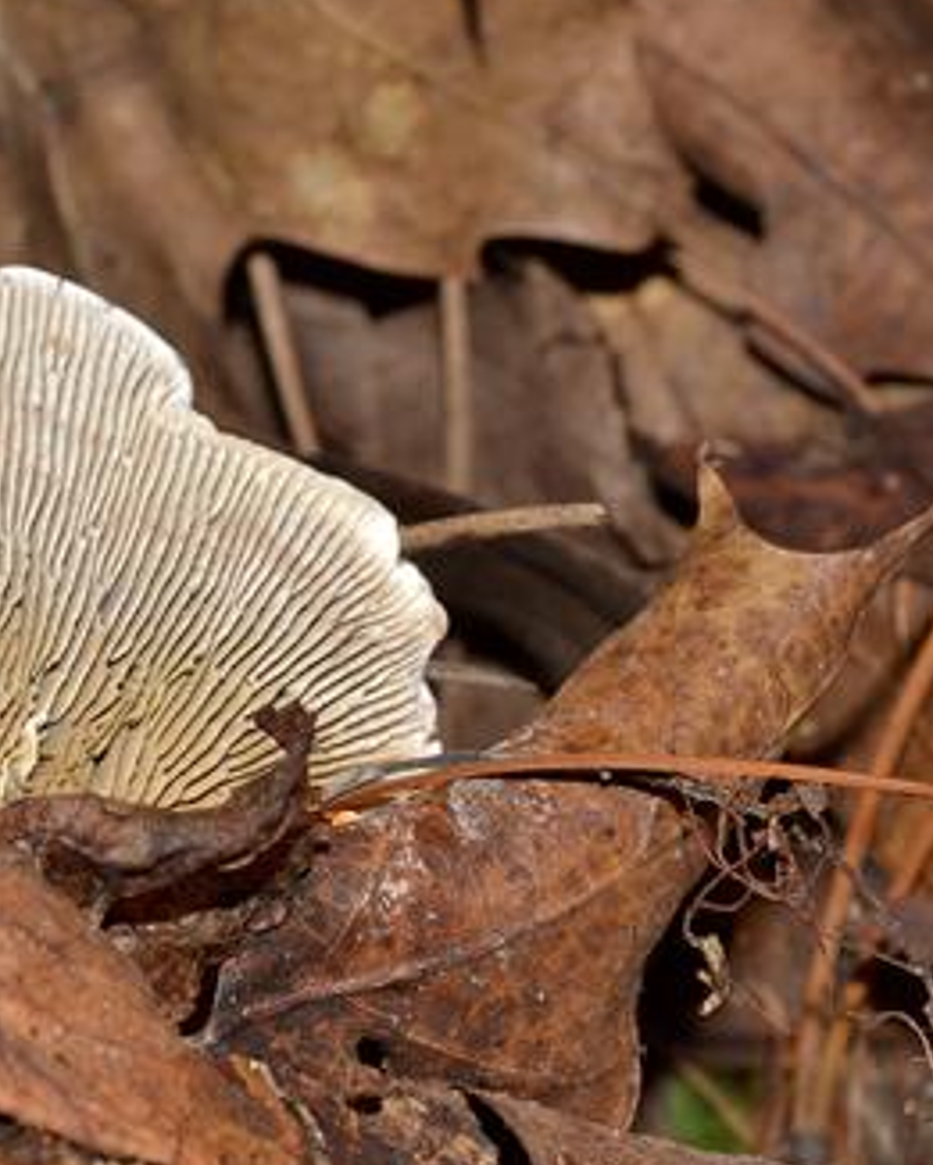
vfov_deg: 11.3
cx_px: -211
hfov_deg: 8.9
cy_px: 697
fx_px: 5901
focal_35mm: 171
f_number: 13
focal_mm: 55
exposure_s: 1/200
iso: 400
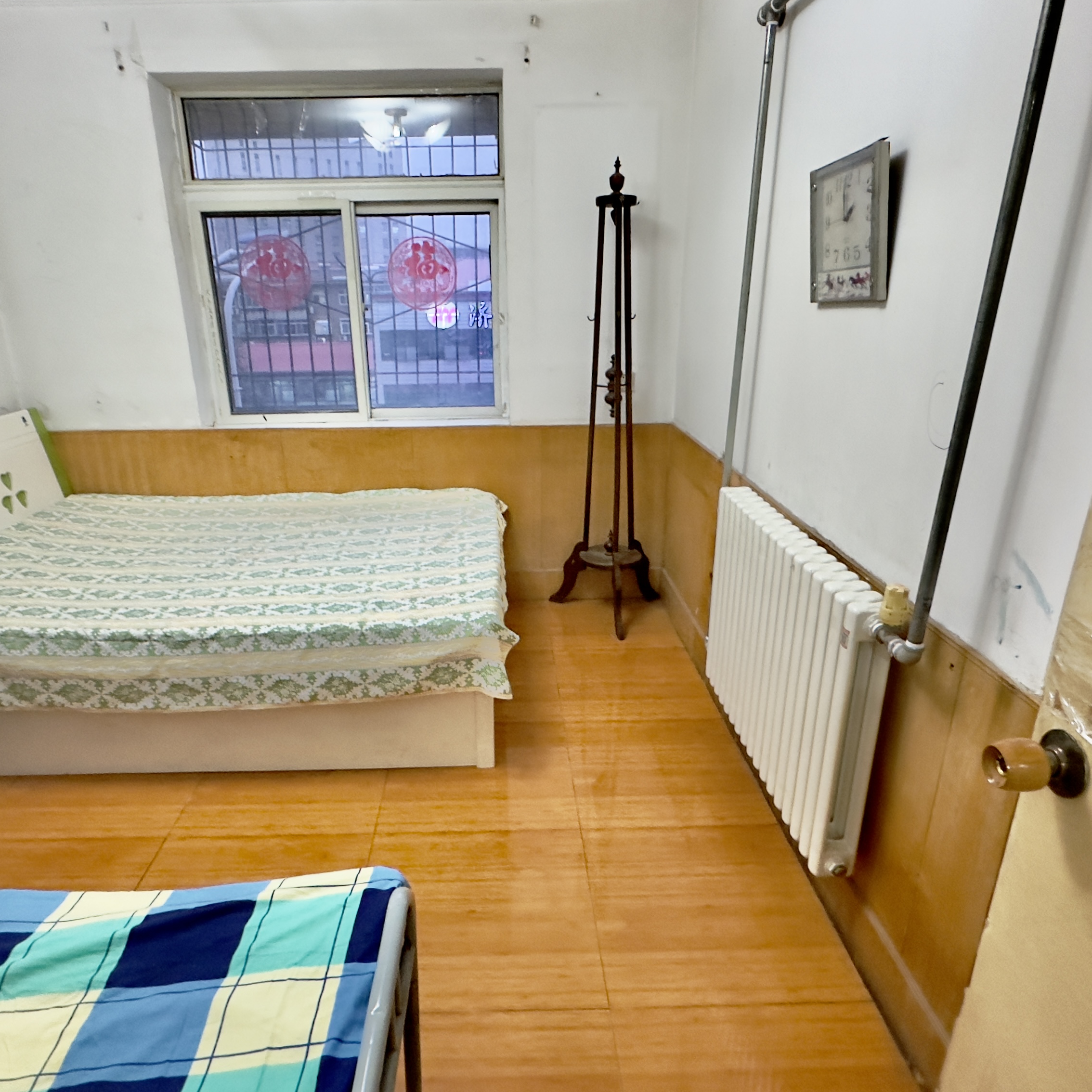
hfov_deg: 69.6
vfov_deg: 69.5
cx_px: 512
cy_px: 590
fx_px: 785
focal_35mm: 22
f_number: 2.2
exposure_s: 1/50
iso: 800
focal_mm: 2.22
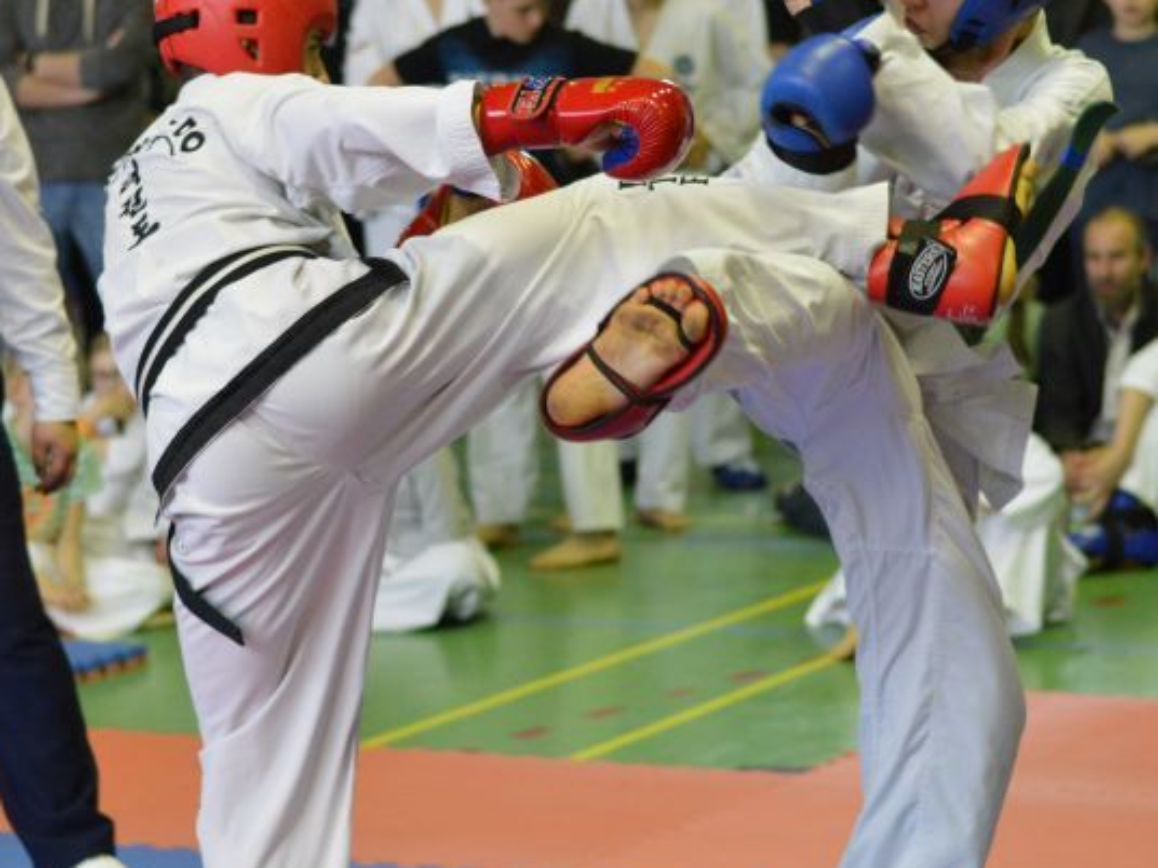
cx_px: 605
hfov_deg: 15.3
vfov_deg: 11.5
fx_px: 4315
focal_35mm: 129
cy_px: 307
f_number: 2.2
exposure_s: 1/500
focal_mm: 50
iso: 1600
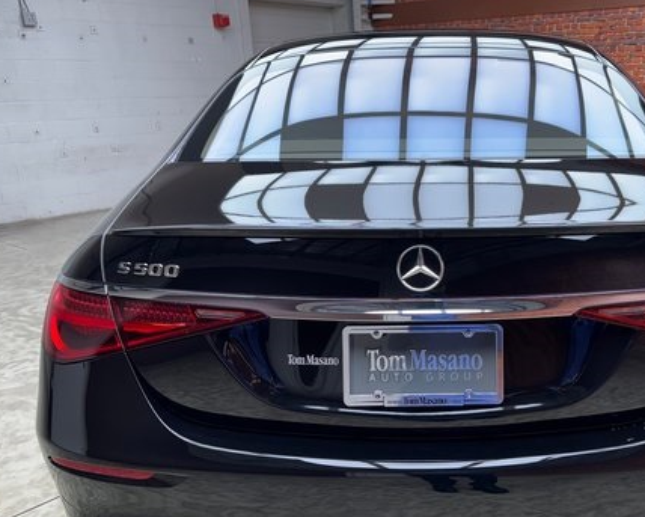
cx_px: 437
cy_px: 338
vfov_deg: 41.8
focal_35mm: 35
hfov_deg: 50.4
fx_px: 669
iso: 80
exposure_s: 1/120
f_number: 1.78
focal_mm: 6.76
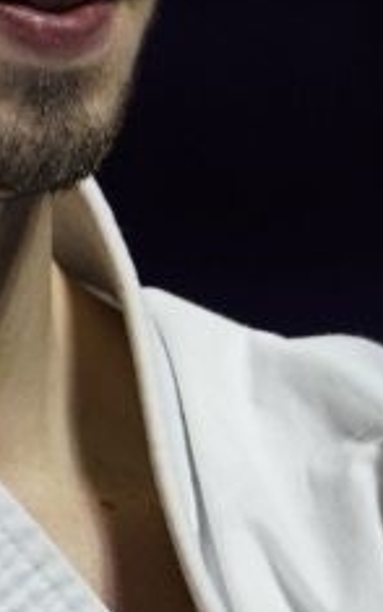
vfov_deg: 1.3
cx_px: 279
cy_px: 357
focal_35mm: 1562
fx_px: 26071
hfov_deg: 0.8
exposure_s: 1/500
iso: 500
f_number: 2.8
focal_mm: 200
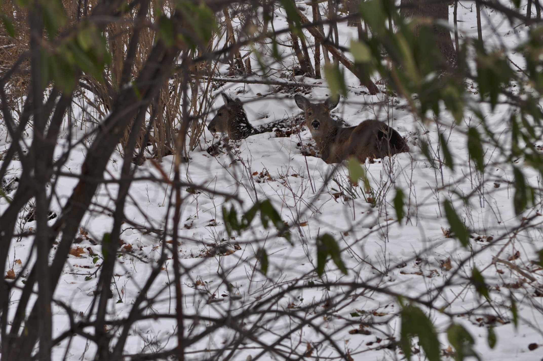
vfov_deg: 4.6
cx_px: 272
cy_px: 180
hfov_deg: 6.9
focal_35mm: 300
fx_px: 4519
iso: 200
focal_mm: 200
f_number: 9
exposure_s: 1/160
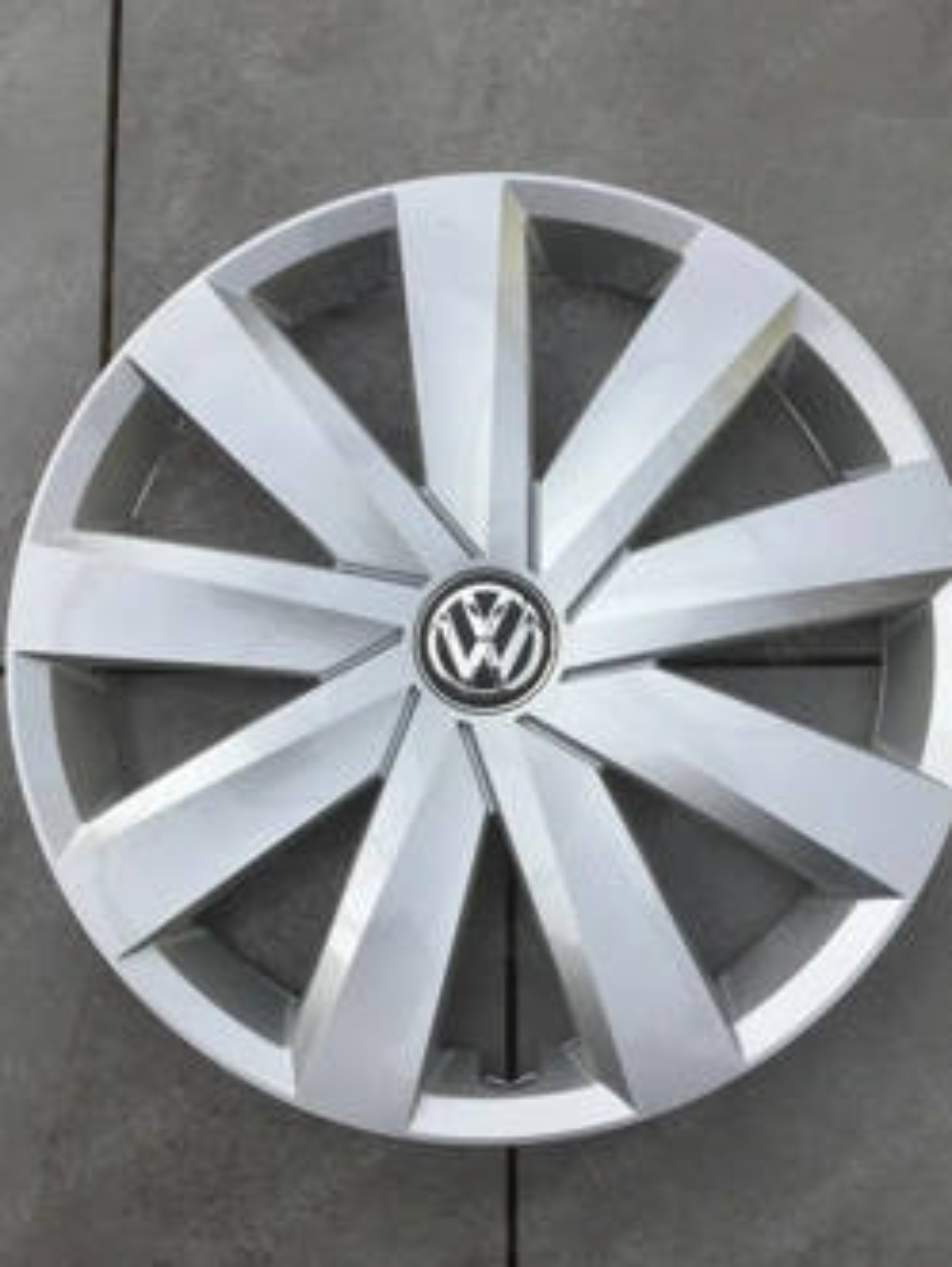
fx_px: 1281
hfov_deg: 40.8
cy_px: 639
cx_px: 482
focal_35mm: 35
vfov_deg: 52.6
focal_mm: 4.15
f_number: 2.2
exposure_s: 1/670
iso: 32
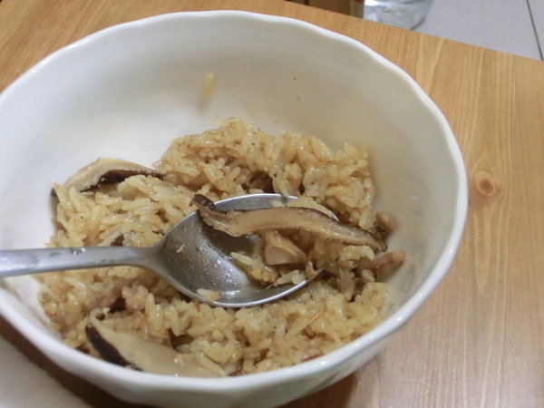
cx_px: 272
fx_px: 801
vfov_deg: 28.6
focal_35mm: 51
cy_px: 204
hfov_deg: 37.5
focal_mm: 9.09
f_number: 4.4
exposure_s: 1/20
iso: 800
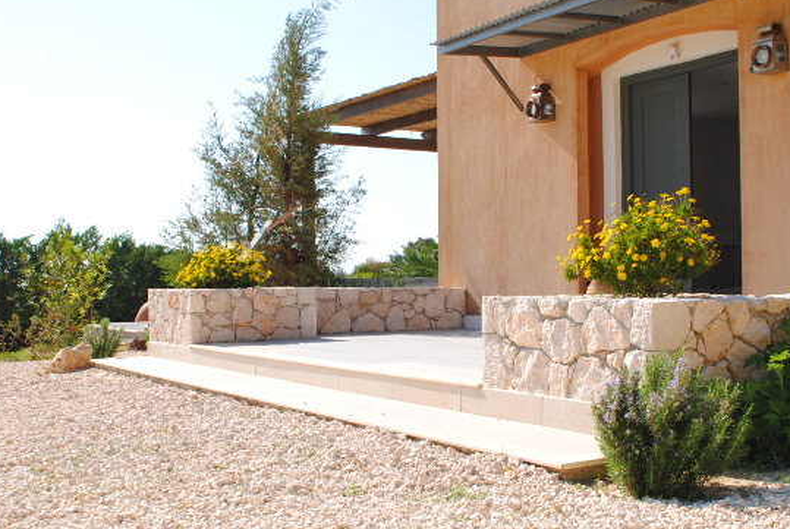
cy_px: 278
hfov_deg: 40.3
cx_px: 380
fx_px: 1077
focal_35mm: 49
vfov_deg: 27.6
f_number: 8
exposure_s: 1/250
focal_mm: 22
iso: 100
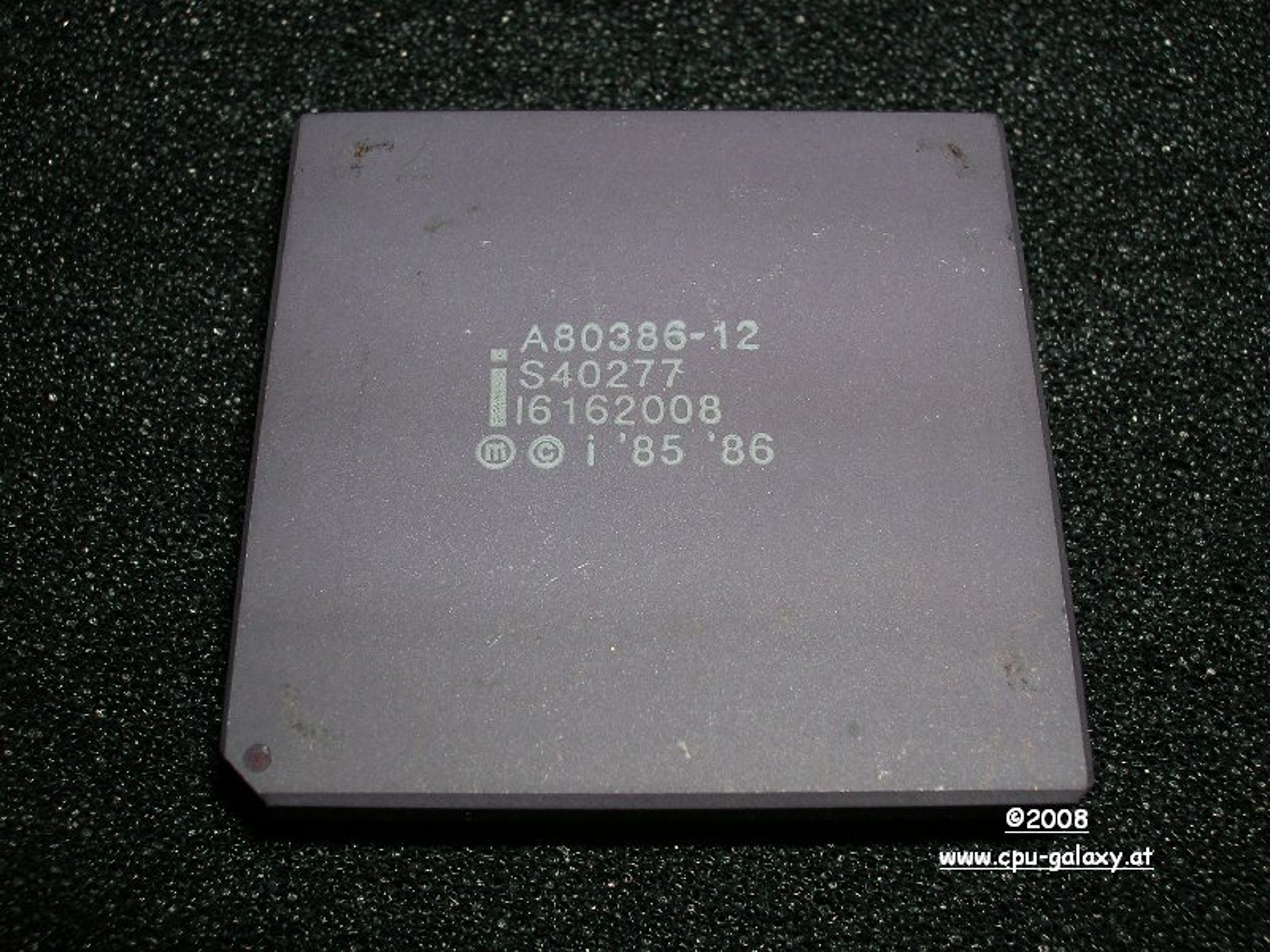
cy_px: 476
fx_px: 1541
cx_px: 635
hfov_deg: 44.8
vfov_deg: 34.3
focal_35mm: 42
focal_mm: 7
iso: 50
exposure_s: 1/60.1
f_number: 5.2
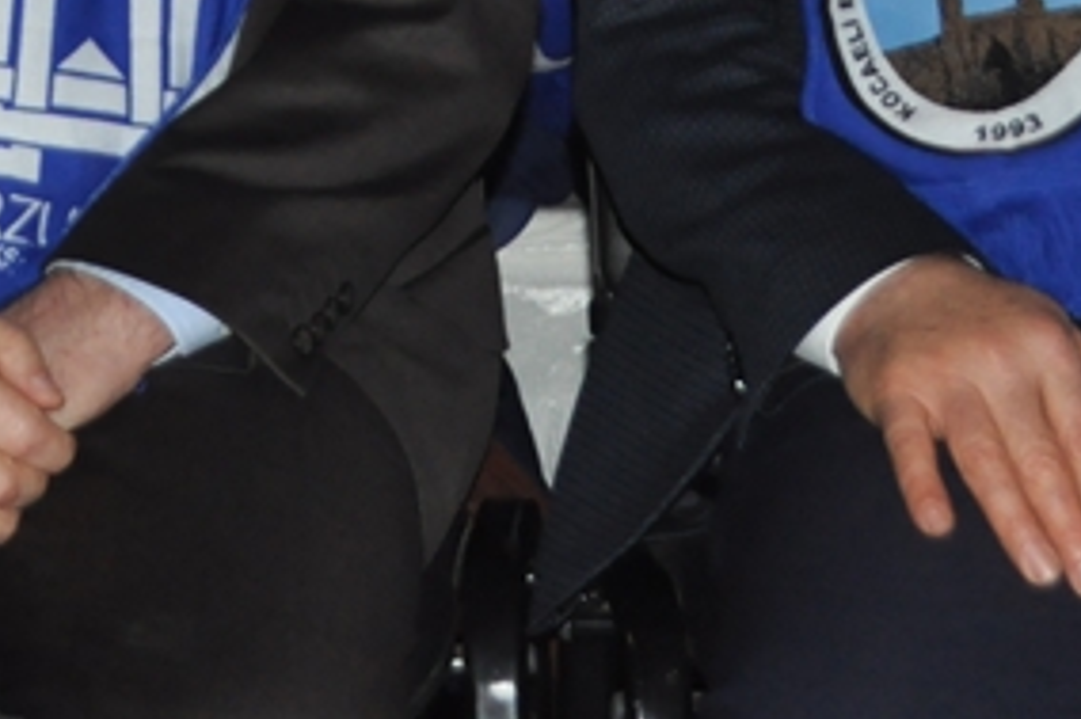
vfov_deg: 7.9
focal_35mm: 169
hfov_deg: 12.1
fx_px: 5072
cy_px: -468
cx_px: 69
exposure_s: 1/60
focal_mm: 32
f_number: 4.8
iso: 800
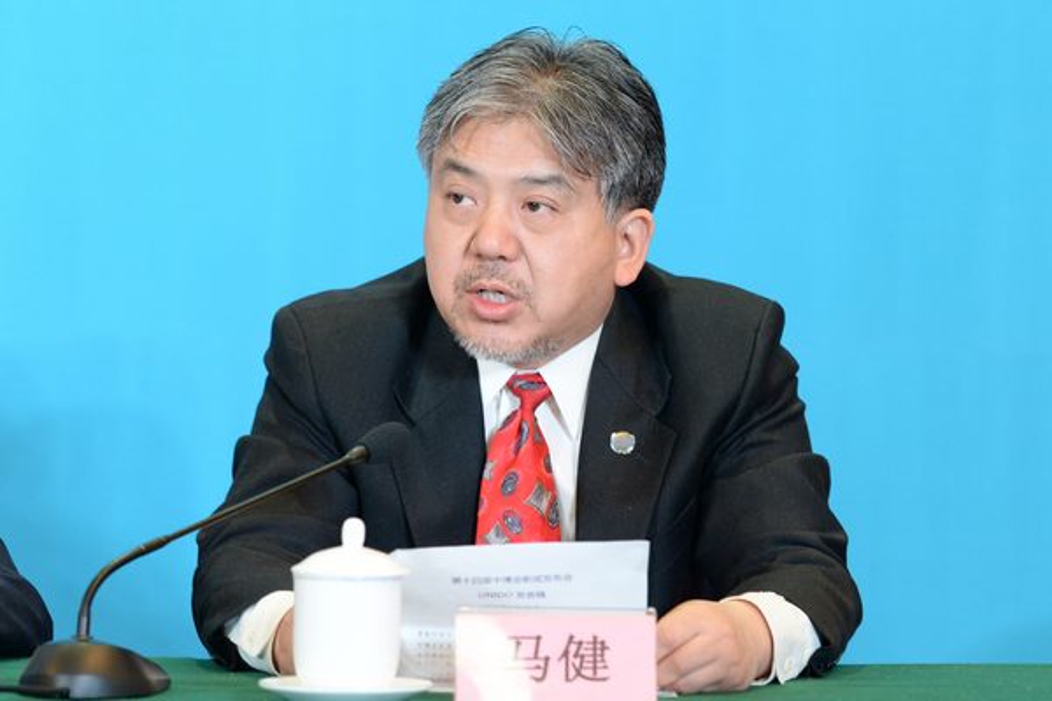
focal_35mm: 130
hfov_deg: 15.8
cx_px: 526
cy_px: 350
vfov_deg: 10.5
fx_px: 3799
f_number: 4
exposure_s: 1/100
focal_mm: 130
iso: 3200
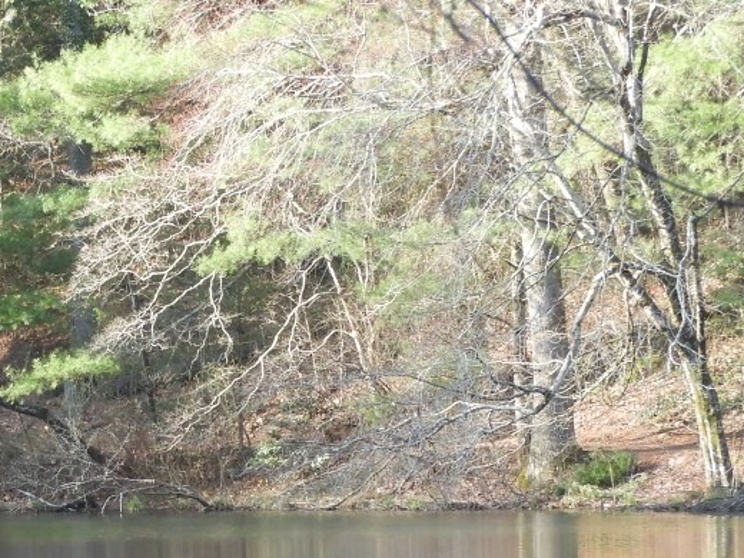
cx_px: 14
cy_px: 594
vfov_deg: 4.3
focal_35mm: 346
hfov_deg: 5.7
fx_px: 7437
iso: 180
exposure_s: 1/60
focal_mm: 22.4
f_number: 5
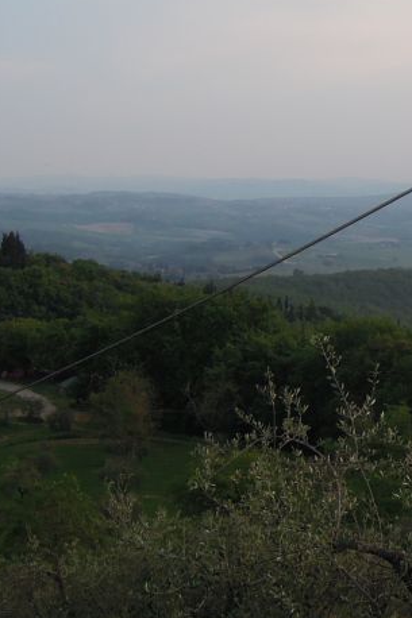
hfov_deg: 14.1
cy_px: 220
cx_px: 552
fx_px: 1598
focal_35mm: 93
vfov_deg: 21.9
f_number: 3.3
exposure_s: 1/800
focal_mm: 7.2
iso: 160
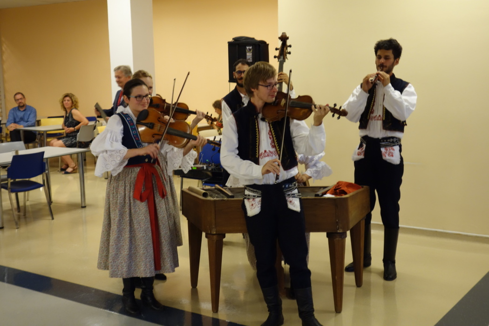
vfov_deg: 28.1
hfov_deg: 41.1
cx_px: 244
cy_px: 163
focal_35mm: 48
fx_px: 652
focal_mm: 17.8
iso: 800
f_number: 3.2
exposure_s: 1/50
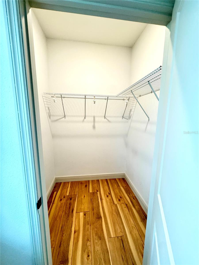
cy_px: 132
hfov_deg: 85.7
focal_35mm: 14
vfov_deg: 102.1
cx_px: 100
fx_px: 107
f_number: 2.2
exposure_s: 1/60
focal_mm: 2.22
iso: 500
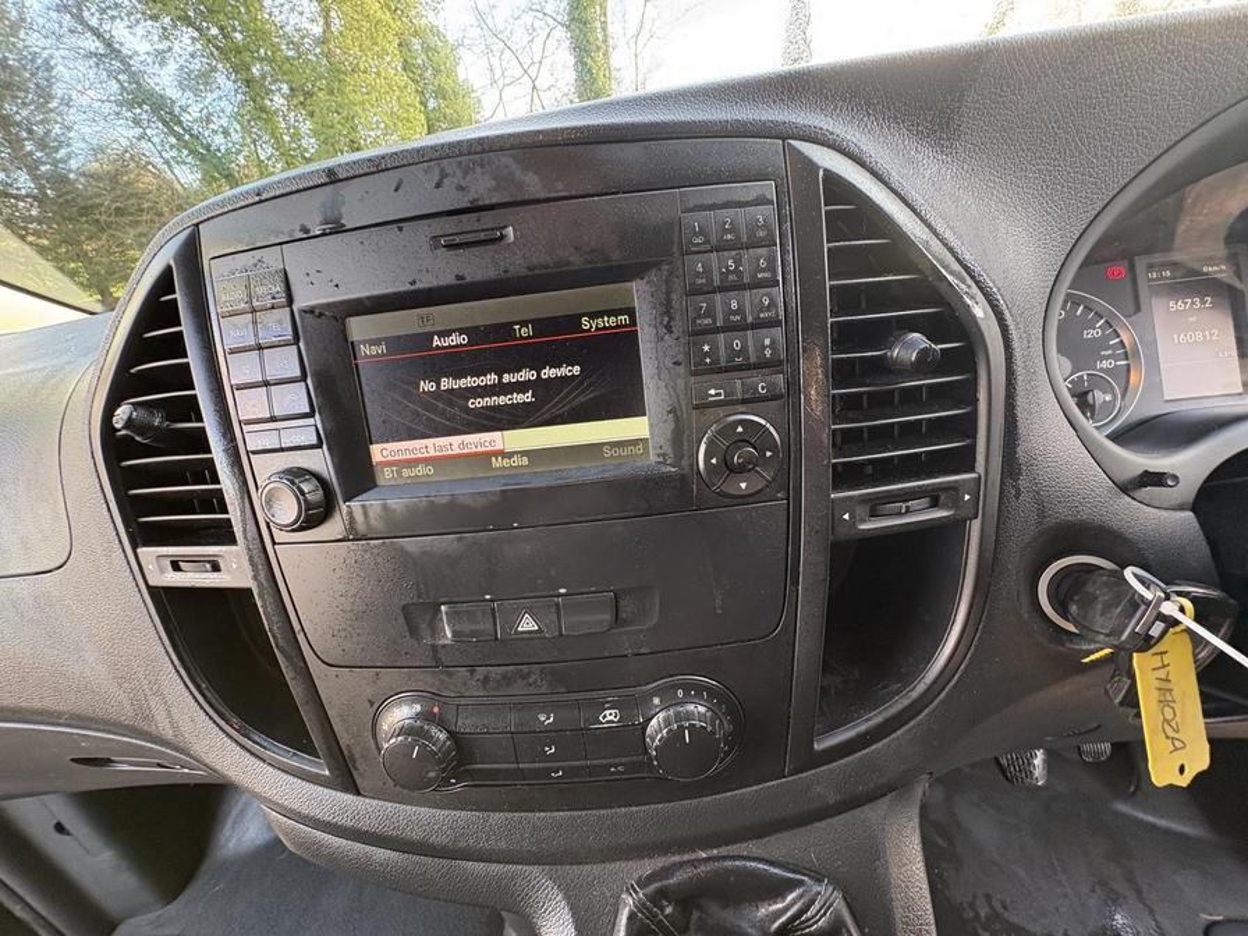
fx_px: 505
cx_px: 624
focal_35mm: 14
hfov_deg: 102.1
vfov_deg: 85.7
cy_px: 468
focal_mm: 2.22
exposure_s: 1/63
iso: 200
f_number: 2.2
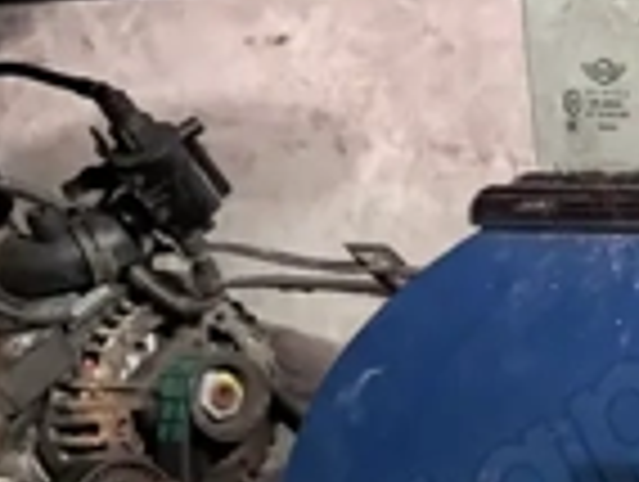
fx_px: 3643
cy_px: 518
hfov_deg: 8.0
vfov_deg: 7.5
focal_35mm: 197
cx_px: 2169
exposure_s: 1/120
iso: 40
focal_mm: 3.99
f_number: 1.8
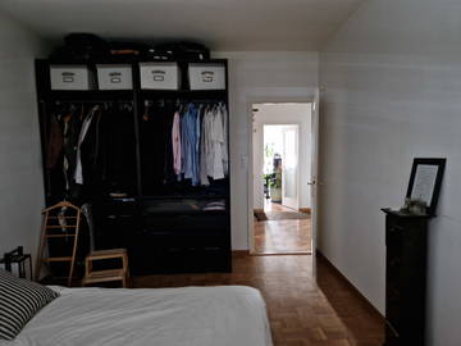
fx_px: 306
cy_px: 173
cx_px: 230
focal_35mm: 23
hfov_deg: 73.9
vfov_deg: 58.9
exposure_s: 1/25
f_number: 1.8
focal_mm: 5.4
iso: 640
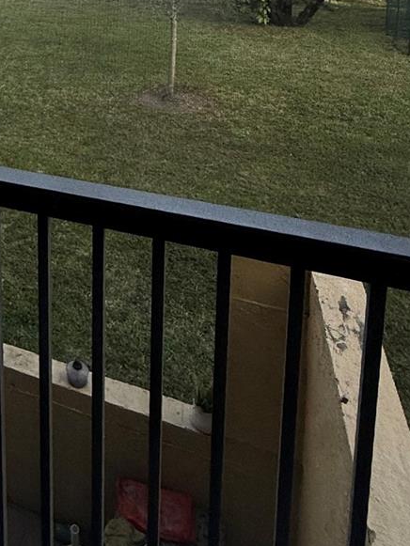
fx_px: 584
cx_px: -45
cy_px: -23
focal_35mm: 37
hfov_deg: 33.5
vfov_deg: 42.0
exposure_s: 1/424
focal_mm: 2.22
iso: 50
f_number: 2.2
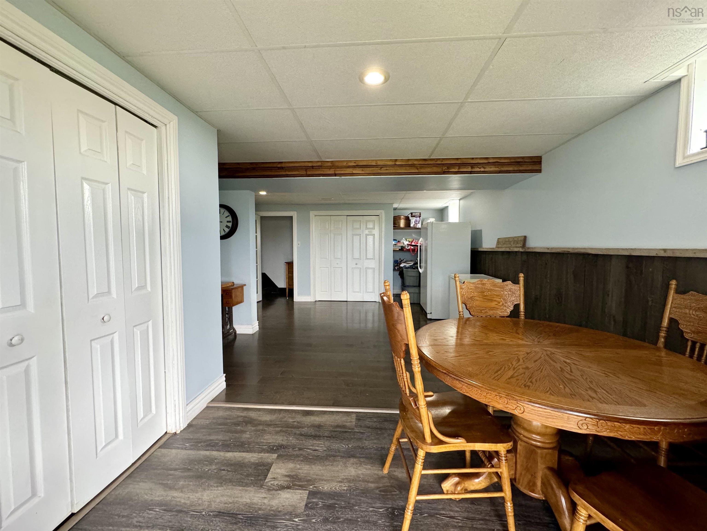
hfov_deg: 102.1
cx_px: 354
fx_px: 286
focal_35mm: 14
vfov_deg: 85.7
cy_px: 266
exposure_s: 1/60
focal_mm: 2.22
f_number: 2.2
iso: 400
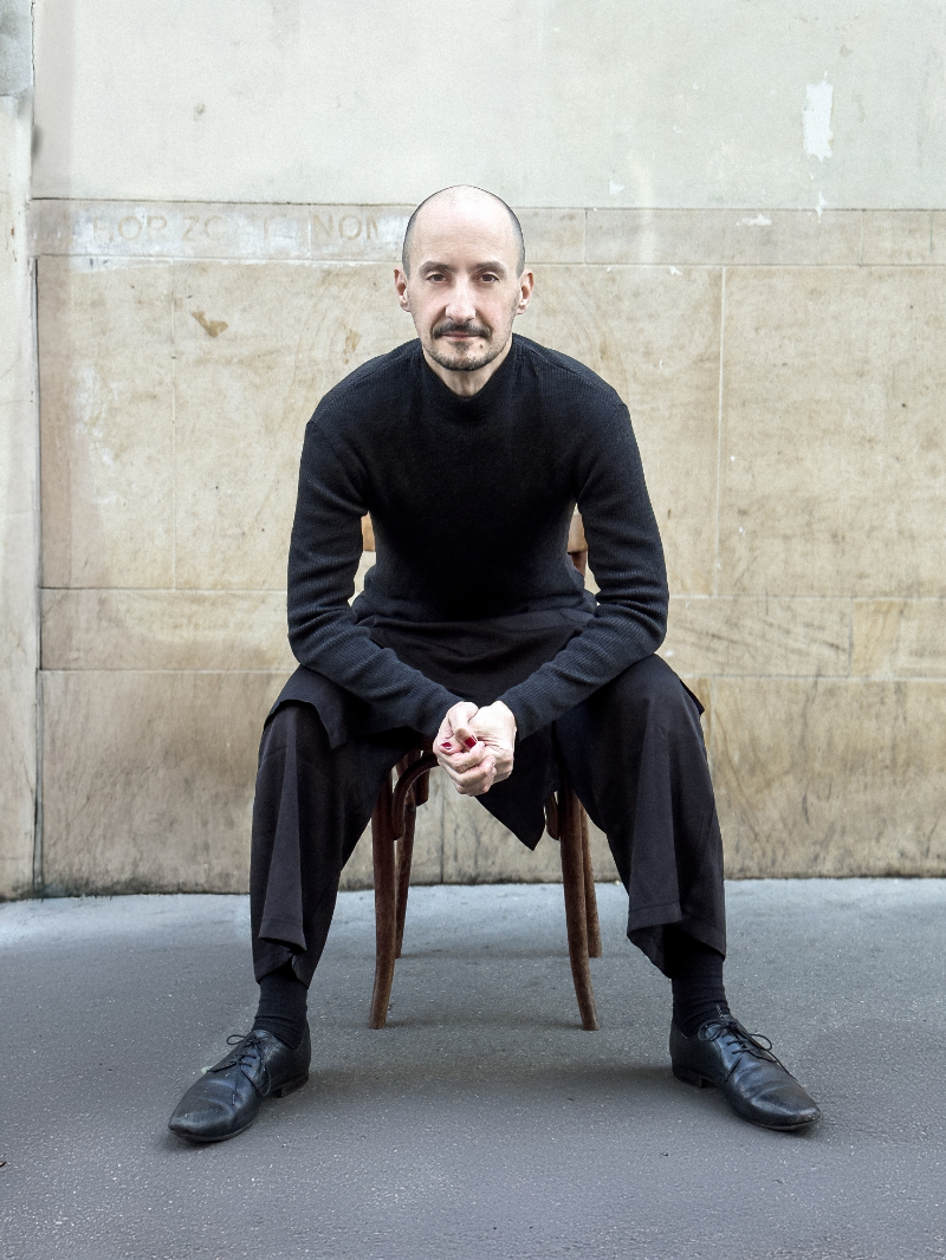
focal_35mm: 48
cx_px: 473
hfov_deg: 30.3
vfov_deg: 39.6
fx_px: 1748
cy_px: 630
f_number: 1.8
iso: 64
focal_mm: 6.8
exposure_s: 1/440
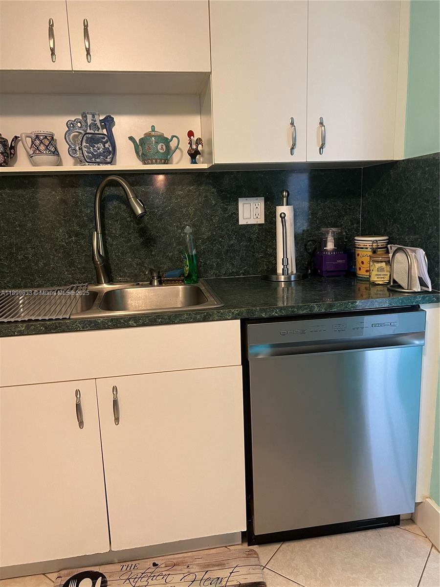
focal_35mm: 26
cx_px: 220
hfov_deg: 53.1
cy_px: 294
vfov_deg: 67.3
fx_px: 441
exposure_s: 1/60
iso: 320
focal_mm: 5.7
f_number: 1.5
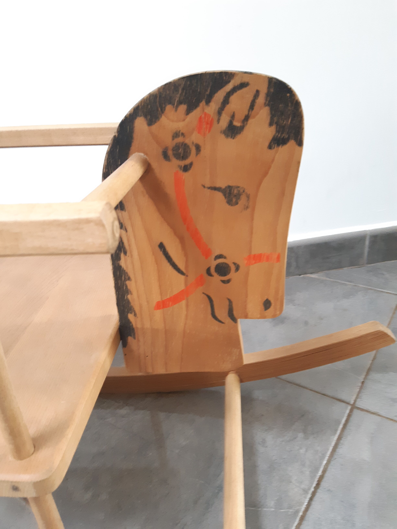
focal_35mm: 26
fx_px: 398
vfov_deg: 67.3
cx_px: 198
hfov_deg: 53.1
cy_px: 264
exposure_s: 1/25
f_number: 1.7
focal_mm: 3.93
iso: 320
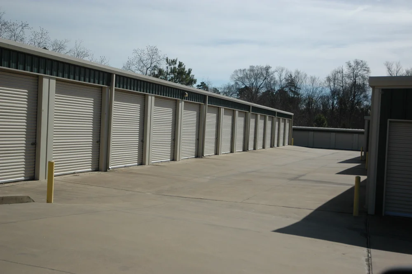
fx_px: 497
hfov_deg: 45.0
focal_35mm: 44
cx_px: 206
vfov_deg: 30.8
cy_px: 137
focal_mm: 29
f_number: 4
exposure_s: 1/3200
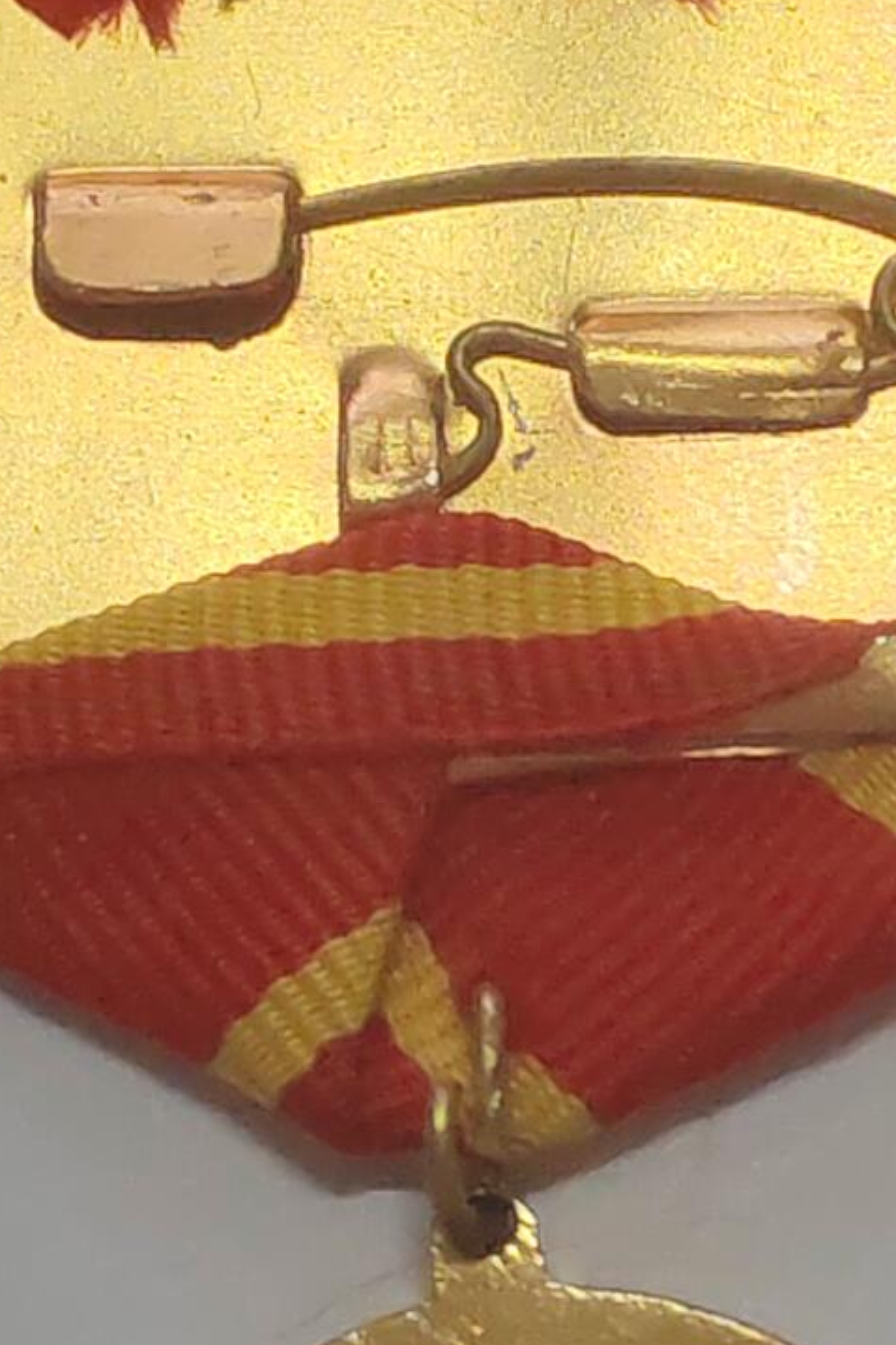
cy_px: 900
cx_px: 606
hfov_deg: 7.7
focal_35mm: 177
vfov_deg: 11.6
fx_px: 6611
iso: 250
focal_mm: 5.52
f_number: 1.95
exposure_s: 1/100
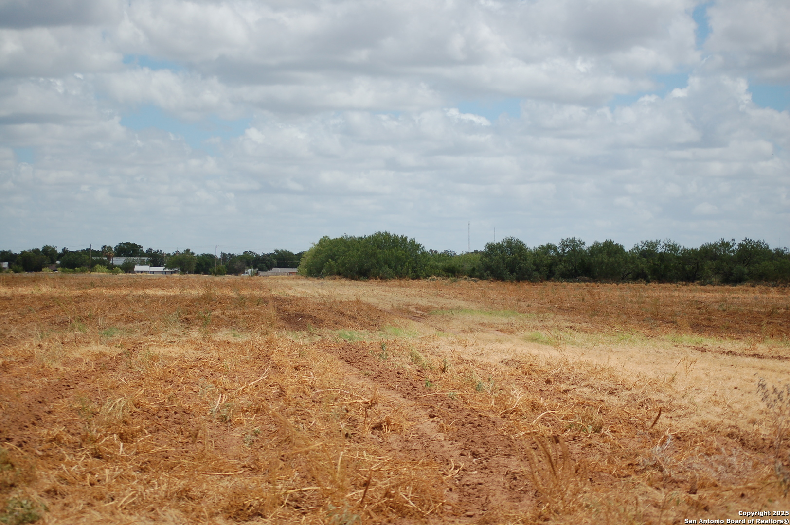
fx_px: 1809
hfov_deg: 24.6
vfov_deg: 16.5
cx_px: 395
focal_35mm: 82
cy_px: 262
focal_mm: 55
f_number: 4
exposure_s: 1/2000
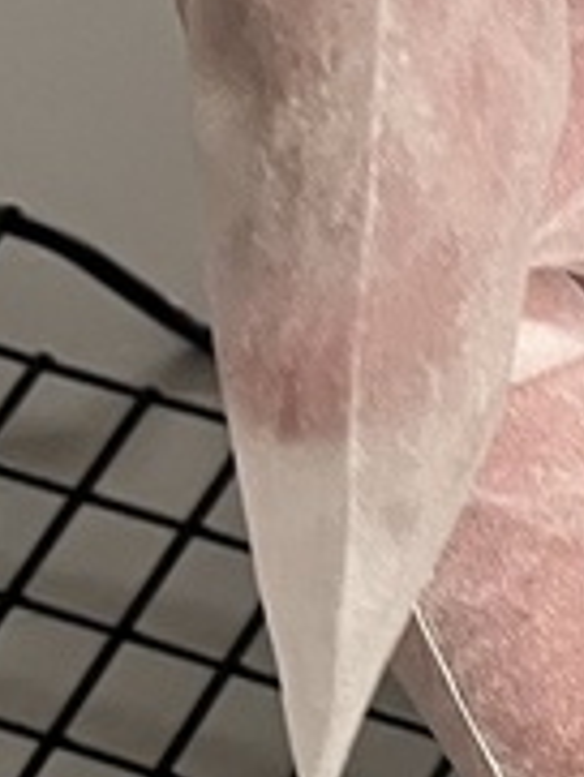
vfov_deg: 12.1
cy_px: 1468
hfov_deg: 8.7
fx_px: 3303
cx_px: 1602
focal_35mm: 147
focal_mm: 5.1
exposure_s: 1/60
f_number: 1.6
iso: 160
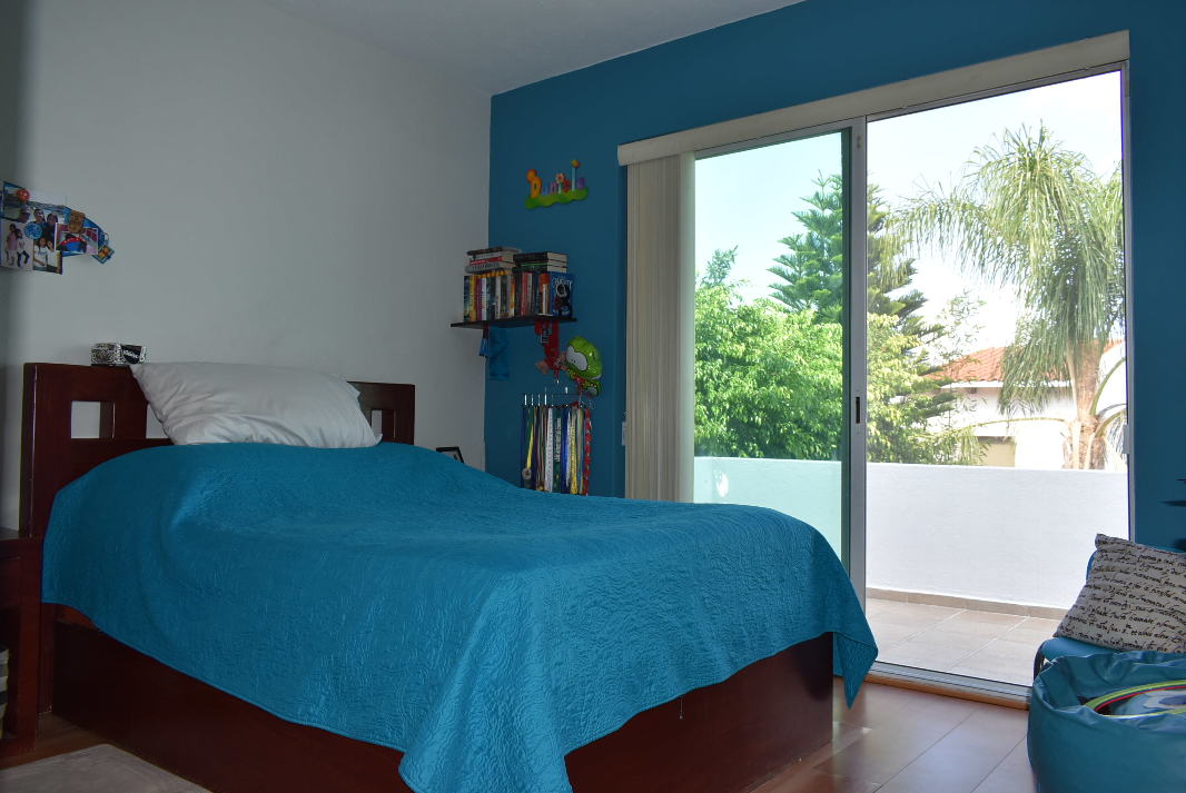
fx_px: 890
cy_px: 396
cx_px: 593
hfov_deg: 67.3
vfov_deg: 48.0
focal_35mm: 27
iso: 250
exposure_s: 1/125
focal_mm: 18
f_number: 5.6
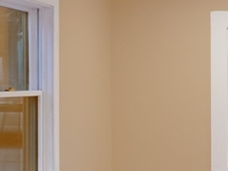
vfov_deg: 12.3
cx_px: 401
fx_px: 790
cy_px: 89
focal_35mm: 120
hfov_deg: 14.6
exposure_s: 1/125
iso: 1250
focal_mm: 14
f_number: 3.5
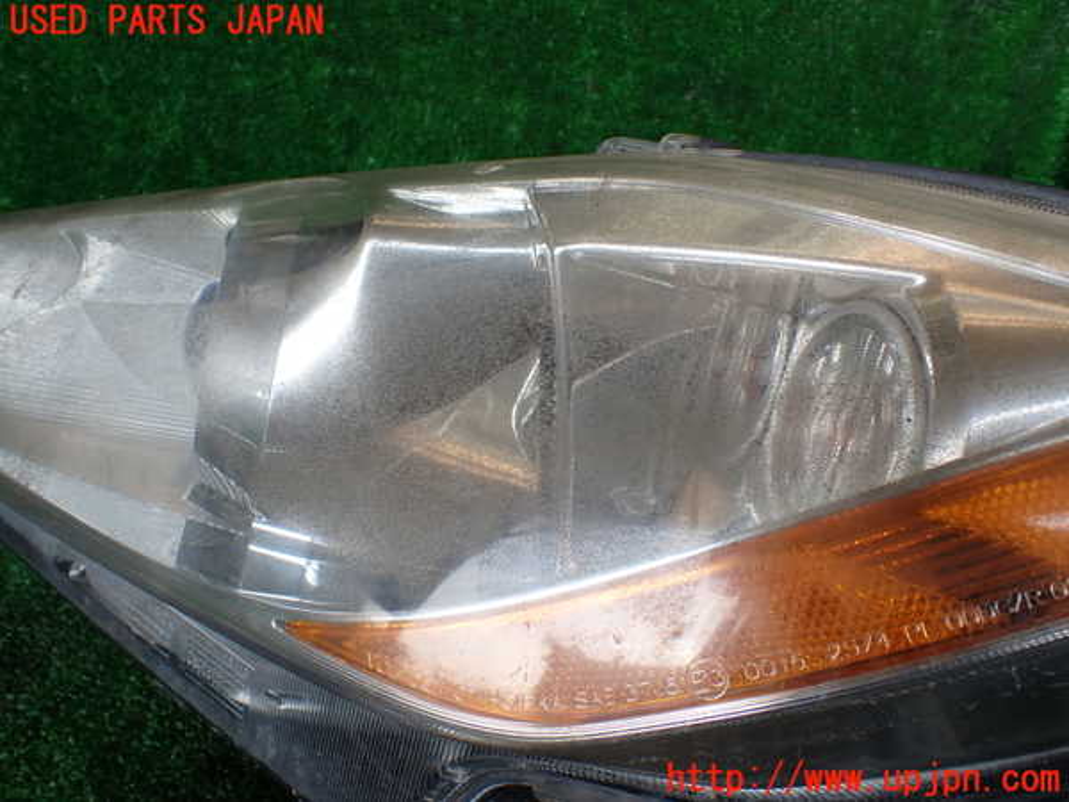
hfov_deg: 60.0
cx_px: 534
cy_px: 401
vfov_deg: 46.8
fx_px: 926
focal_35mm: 30
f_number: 3.2
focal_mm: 5.4
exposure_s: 1/160
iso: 100
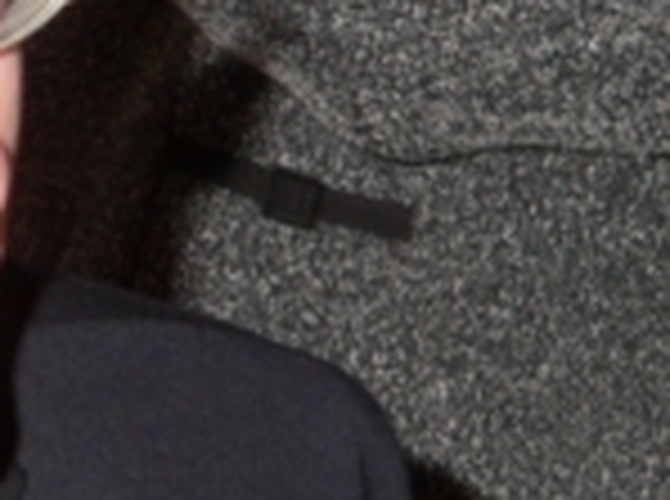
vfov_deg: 2.3
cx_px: -405
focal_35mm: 642
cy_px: 140
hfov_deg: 3.1
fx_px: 12396
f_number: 2.8
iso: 100
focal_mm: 24.8
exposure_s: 1/60
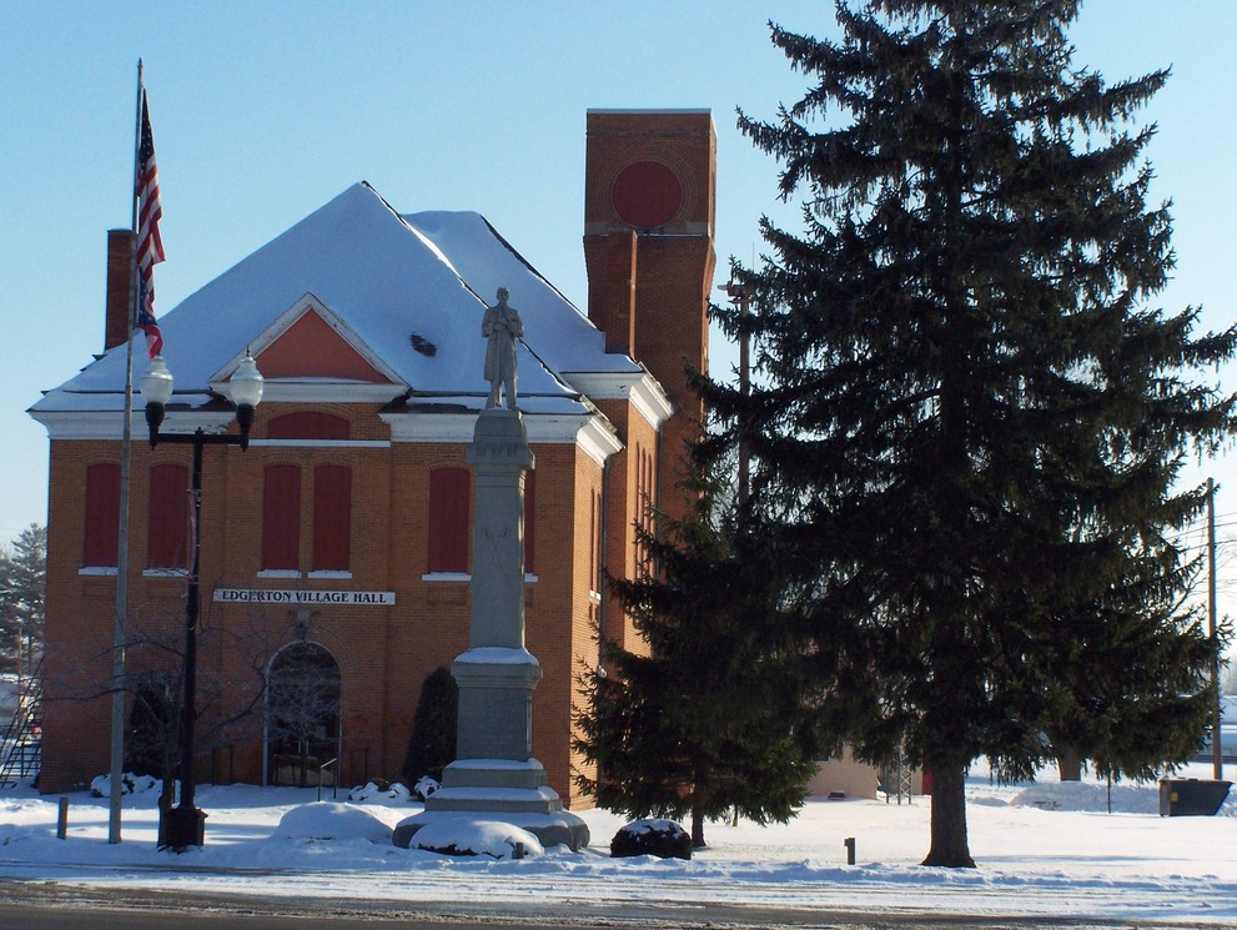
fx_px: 2933
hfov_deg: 23.8
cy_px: 465
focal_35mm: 82
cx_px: 618
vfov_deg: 18.0
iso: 160
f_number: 6.3
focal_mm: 13.7
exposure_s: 1/800
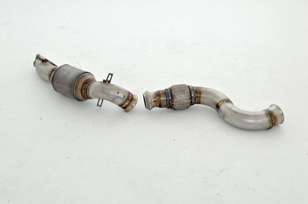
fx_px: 603
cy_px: 106
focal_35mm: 71
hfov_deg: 28.7
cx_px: 148
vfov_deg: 19.3
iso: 200
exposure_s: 1/160
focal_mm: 45
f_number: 10
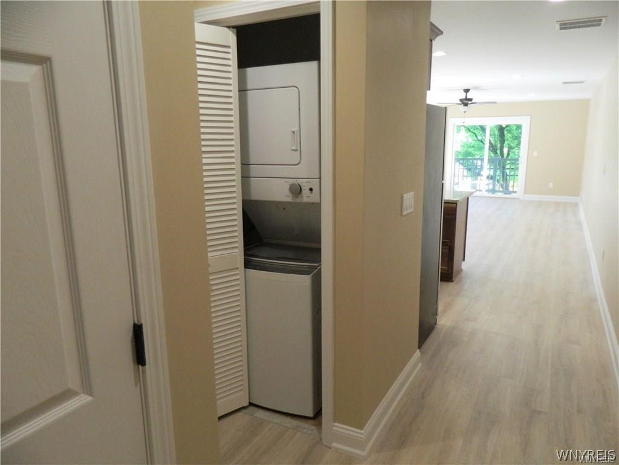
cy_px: 232
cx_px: 310
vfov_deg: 54.9
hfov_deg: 69.4
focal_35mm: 25
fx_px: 447
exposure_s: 1/100
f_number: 3.1
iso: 400
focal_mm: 4.5
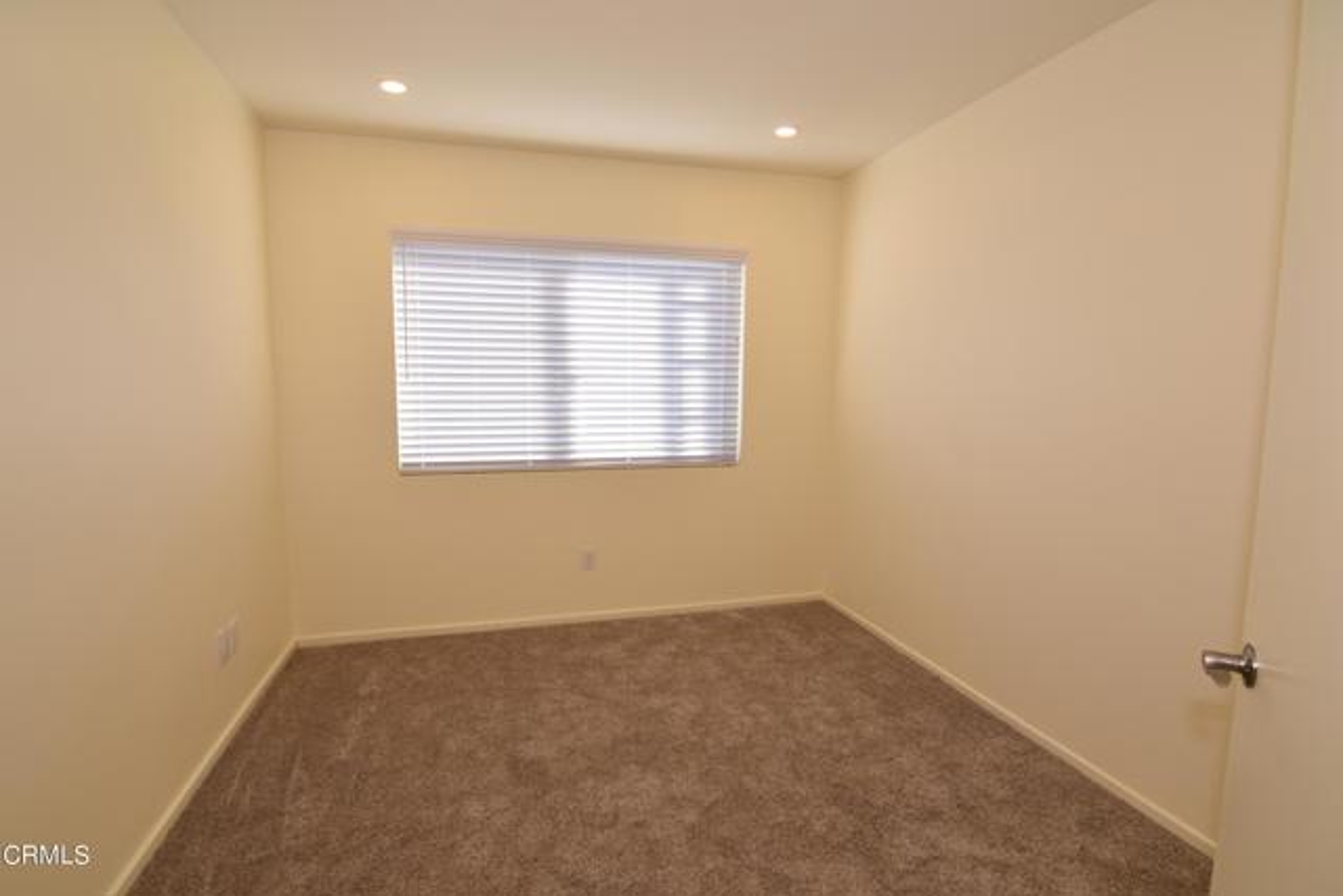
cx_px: 672
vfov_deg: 69.7
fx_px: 644
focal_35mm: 17
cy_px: 448
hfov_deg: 92.4
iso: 280
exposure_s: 1/125
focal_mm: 11.5
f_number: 5.6
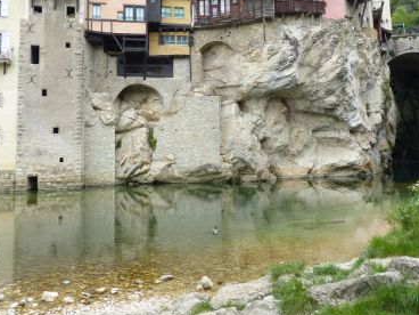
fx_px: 412
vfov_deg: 41.2
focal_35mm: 34
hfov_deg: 53.9
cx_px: 197
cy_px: 104
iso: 200
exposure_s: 1/125
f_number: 4.5
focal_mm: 4.5
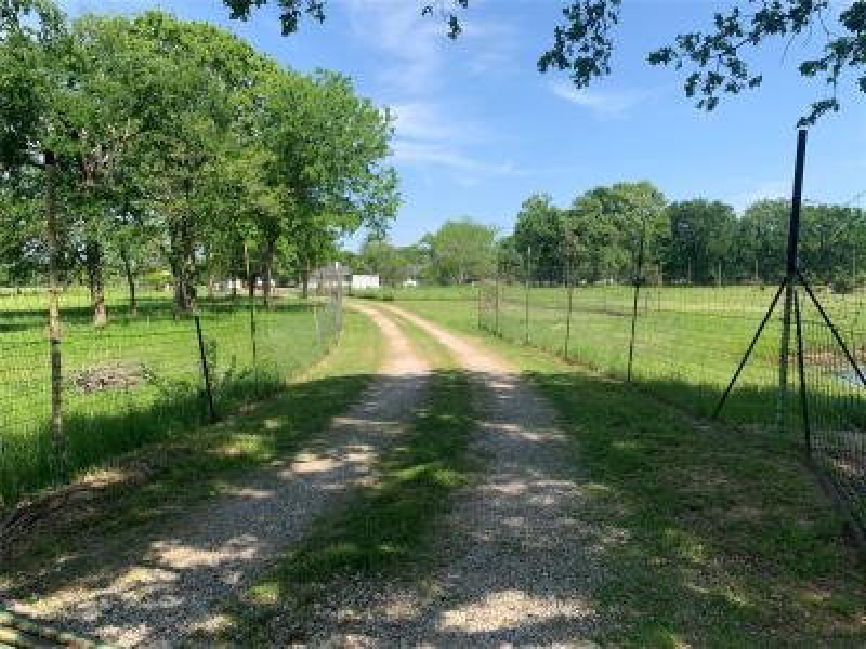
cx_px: 433
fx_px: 650
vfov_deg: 53.1
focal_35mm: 26
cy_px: 324
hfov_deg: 67.3
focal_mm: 4.25
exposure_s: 1/1282
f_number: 1.8
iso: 25
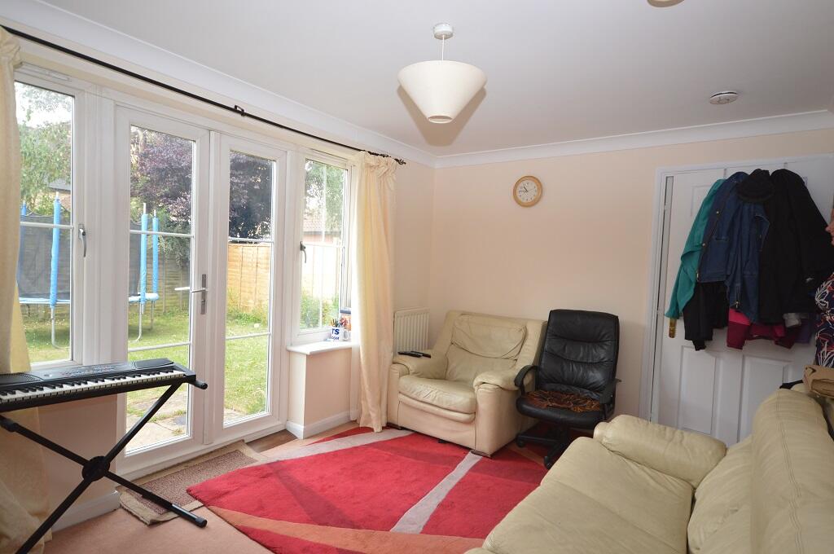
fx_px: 451
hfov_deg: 85.5
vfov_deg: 63.1
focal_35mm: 20
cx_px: 417
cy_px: 277
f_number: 4.5
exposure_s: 1/80
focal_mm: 13
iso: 400
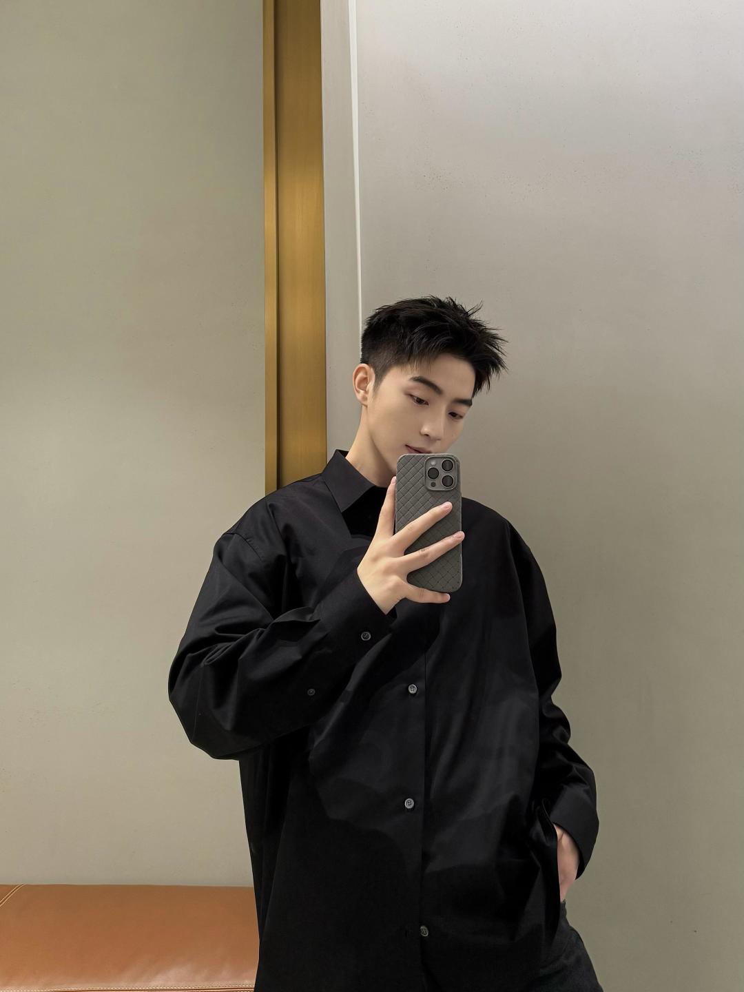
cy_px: 496
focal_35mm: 24
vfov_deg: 71.6
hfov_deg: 56.8
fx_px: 688
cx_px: 372
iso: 200
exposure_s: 1/63
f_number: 1.78
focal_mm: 6.76
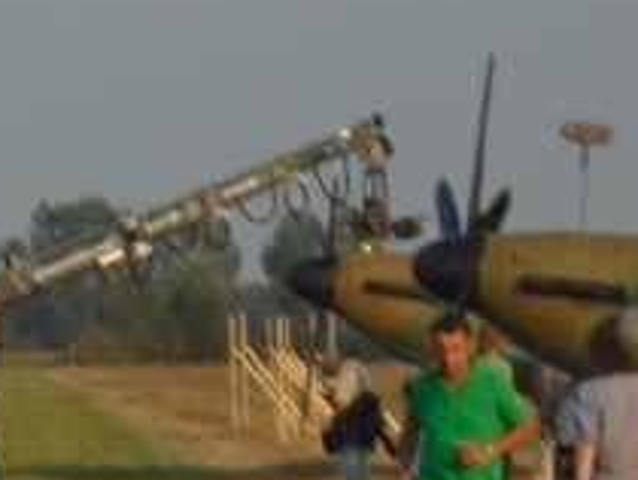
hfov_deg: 4.0
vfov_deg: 3.0
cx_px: -91
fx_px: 9134
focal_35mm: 495
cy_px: 453
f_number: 6.4
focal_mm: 23
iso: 100
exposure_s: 1/250
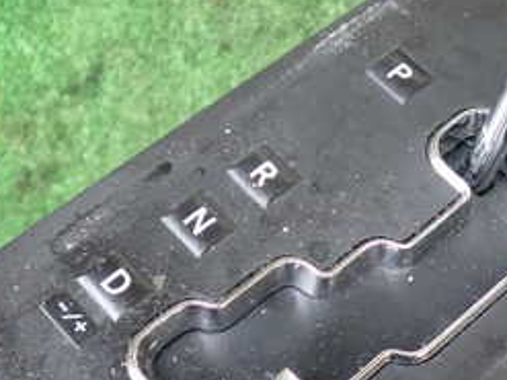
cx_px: 291
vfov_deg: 20.1
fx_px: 1069
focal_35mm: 73
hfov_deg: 26.7
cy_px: 205
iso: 200
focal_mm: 5.4
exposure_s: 1/50
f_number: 2.3
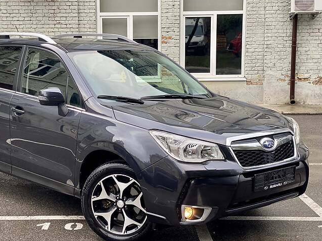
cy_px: 121
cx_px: 126
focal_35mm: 65
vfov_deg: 22.6
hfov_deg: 29.7
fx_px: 605
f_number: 2
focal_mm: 6
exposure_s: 1/122
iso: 64
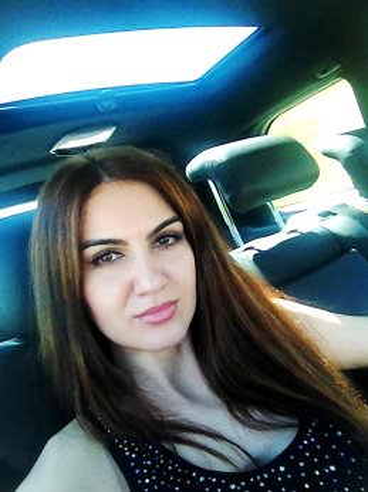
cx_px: 184
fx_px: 497
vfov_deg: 52.7
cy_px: 246
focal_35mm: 35
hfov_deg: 40.7
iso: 160
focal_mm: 1.85
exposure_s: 1/60
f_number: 2.4
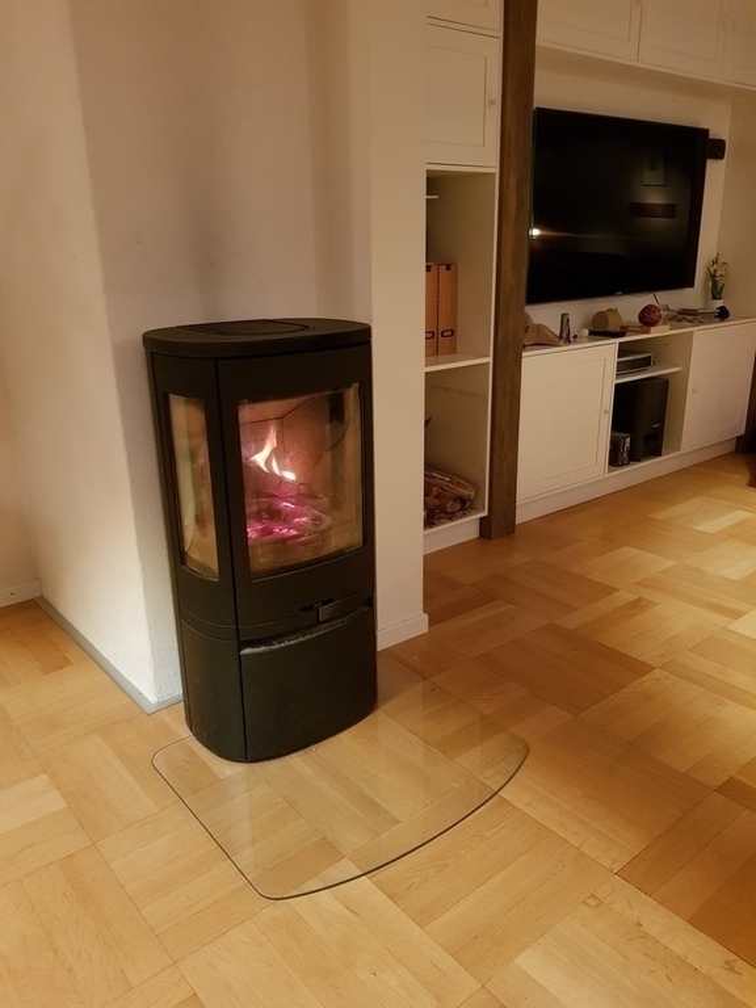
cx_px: 378
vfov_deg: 67.3
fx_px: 757
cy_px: 504
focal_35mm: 26
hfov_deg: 53.1
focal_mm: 4.2
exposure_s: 1/10
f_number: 1.7
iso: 320
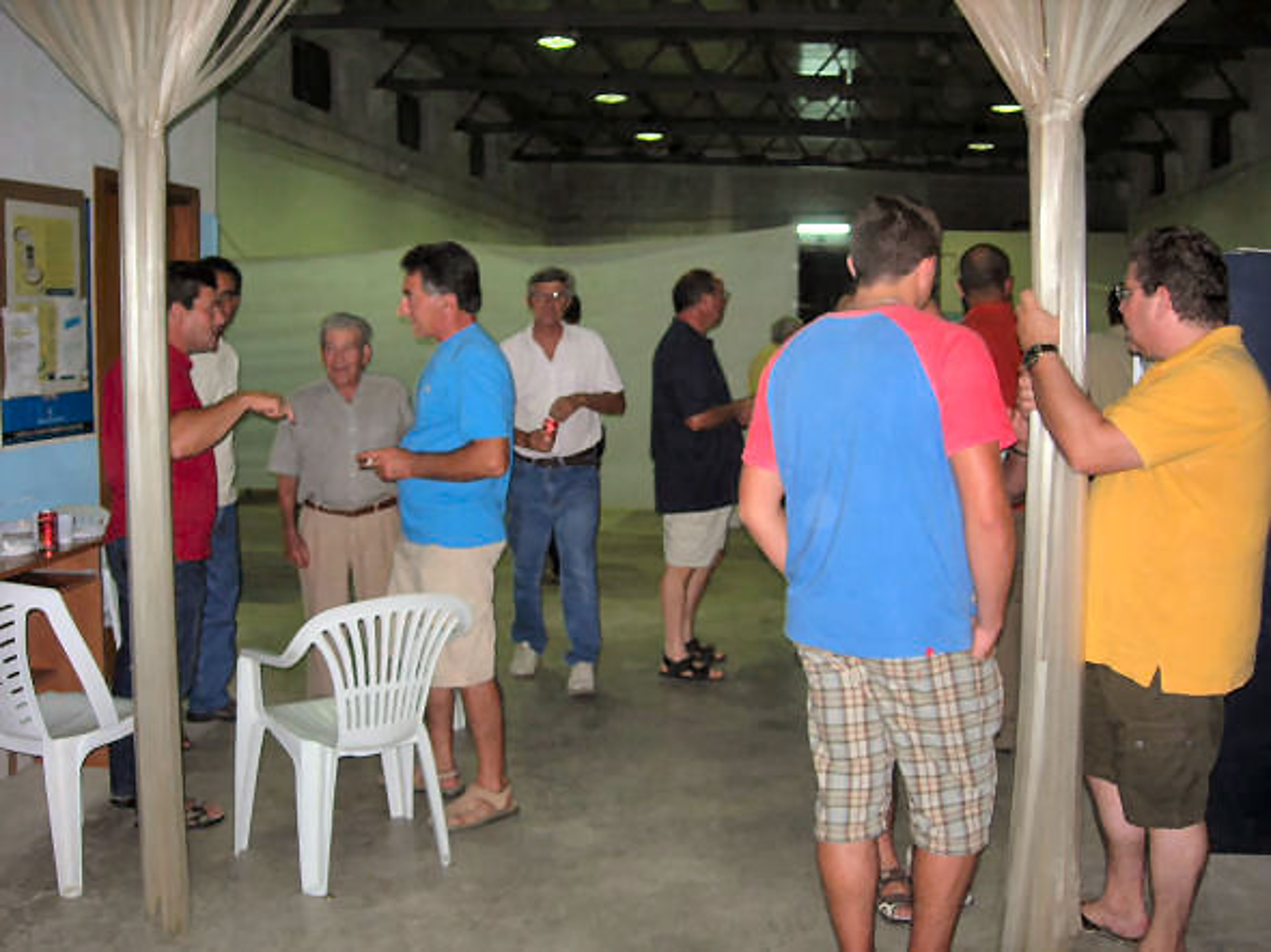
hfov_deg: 49.0
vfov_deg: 37.7
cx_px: 636
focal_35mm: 38
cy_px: 476
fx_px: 1395
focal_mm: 7.8
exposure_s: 1/60.1
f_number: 2.8
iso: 80
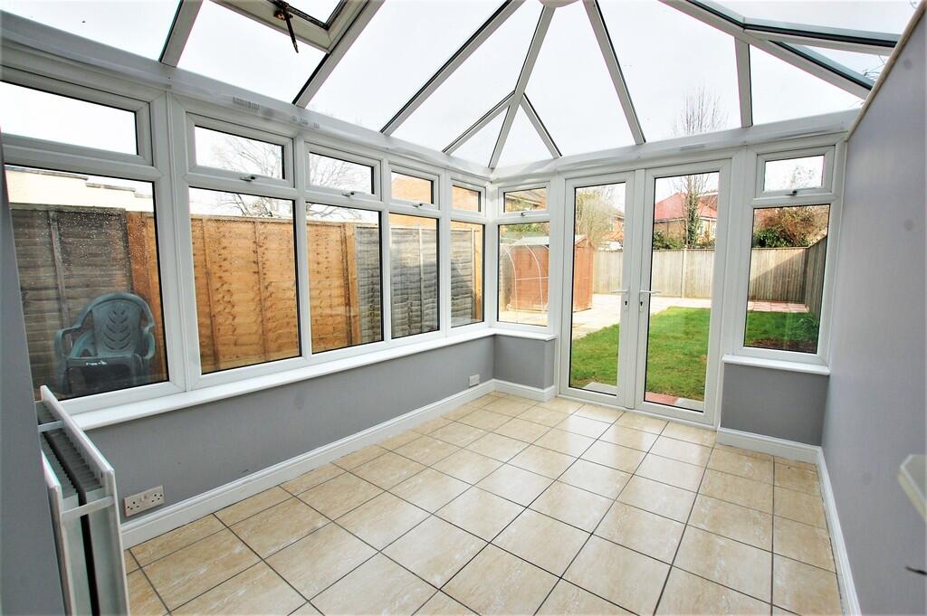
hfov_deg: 100.4
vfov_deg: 77.2
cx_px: 464
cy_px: 308
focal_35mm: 15
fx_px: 386
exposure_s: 1/250
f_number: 8
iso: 200
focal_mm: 10
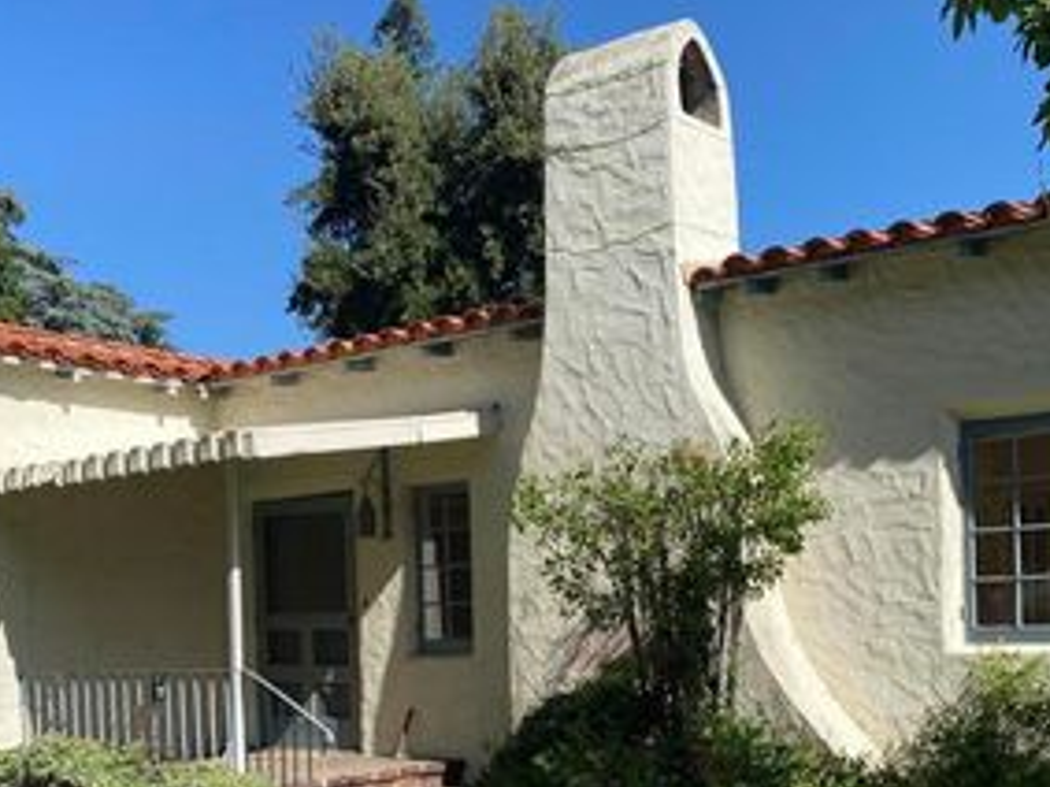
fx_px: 1395
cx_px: 646
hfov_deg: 41.0
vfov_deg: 30.5
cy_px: 659
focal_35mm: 46
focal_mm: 4.25
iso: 32
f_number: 1.8
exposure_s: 1/2571
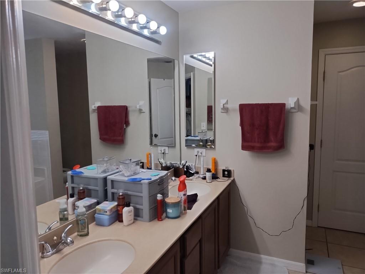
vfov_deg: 54.9
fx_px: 264
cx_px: 182
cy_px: 137
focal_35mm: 25
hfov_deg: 69.4
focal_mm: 4.71
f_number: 1.7
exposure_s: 1/120
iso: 100
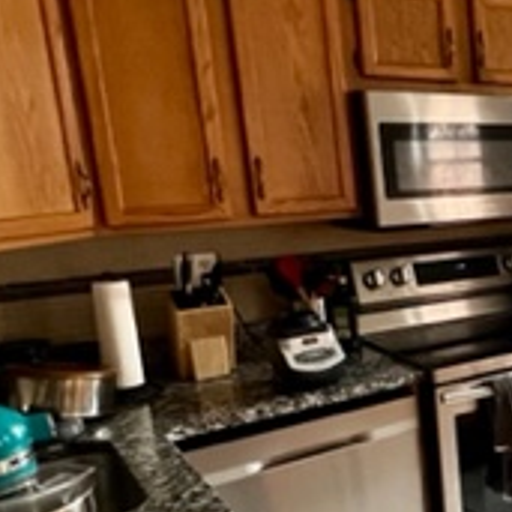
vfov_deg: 39.0
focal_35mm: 43
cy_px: 308
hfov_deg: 30.4
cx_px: 677
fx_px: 720
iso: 200
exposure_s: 1/120
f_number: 1.8
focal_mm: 1.57
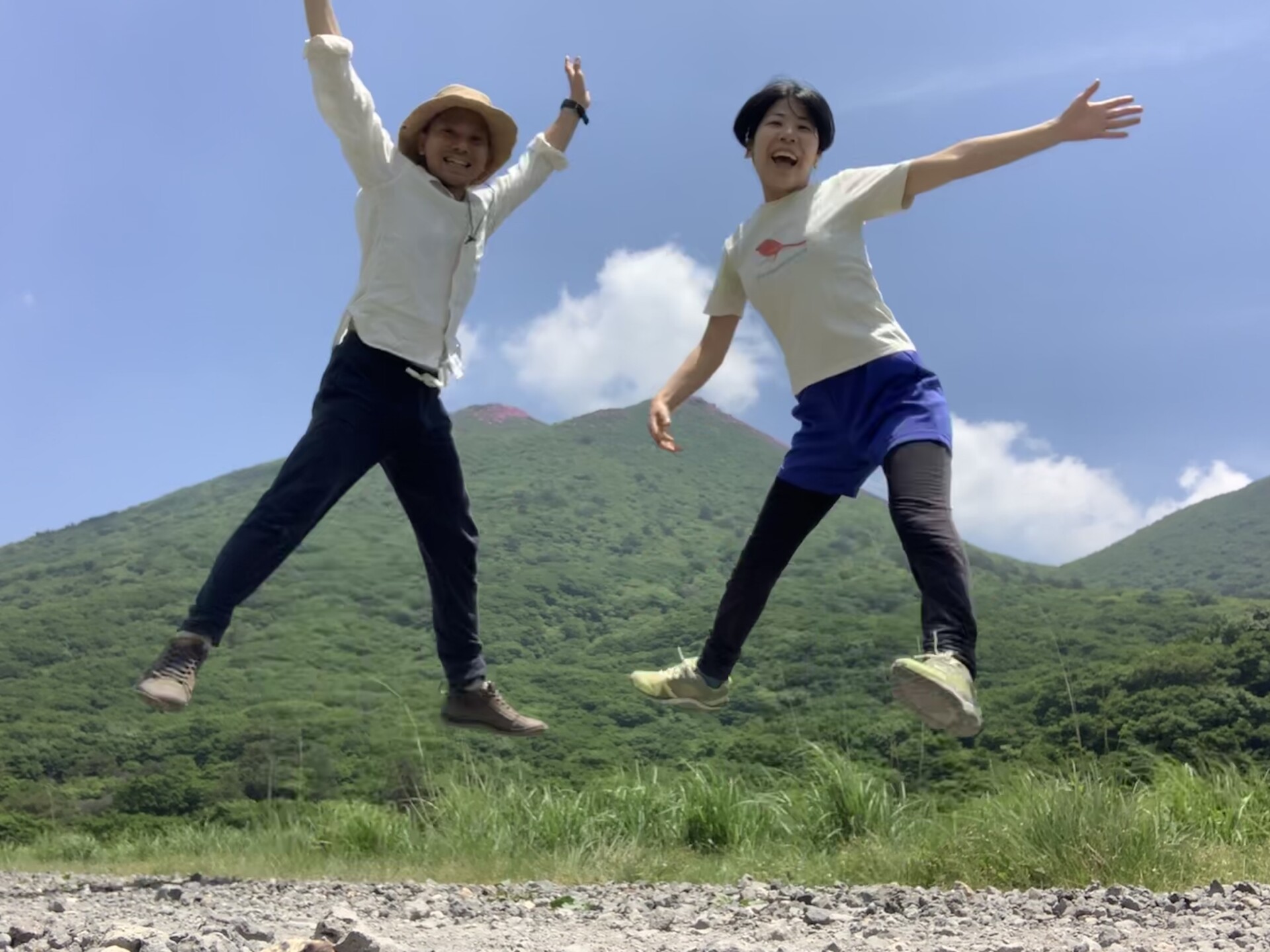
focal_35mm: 32
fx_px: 1174
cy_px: 476
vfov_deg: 44.2
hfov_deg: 56.8
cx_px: 635
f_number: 2.2
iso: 16
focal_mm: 2.87
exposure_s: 1/1155
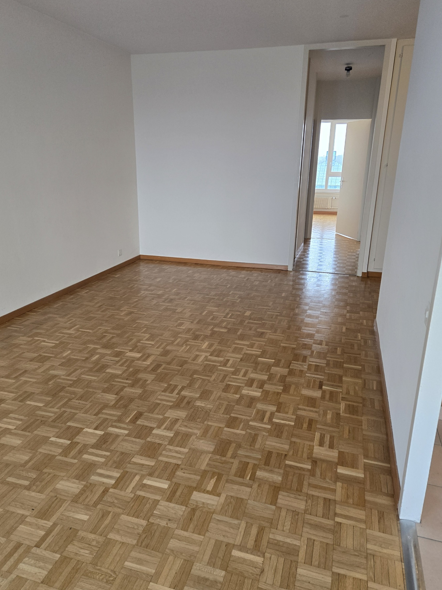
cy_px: 303
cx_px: 214
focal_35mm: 26
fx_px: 443
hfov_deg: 53.0
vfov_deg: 67.3
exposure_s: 1/100
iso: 160
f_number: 1.8
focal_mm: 5.4
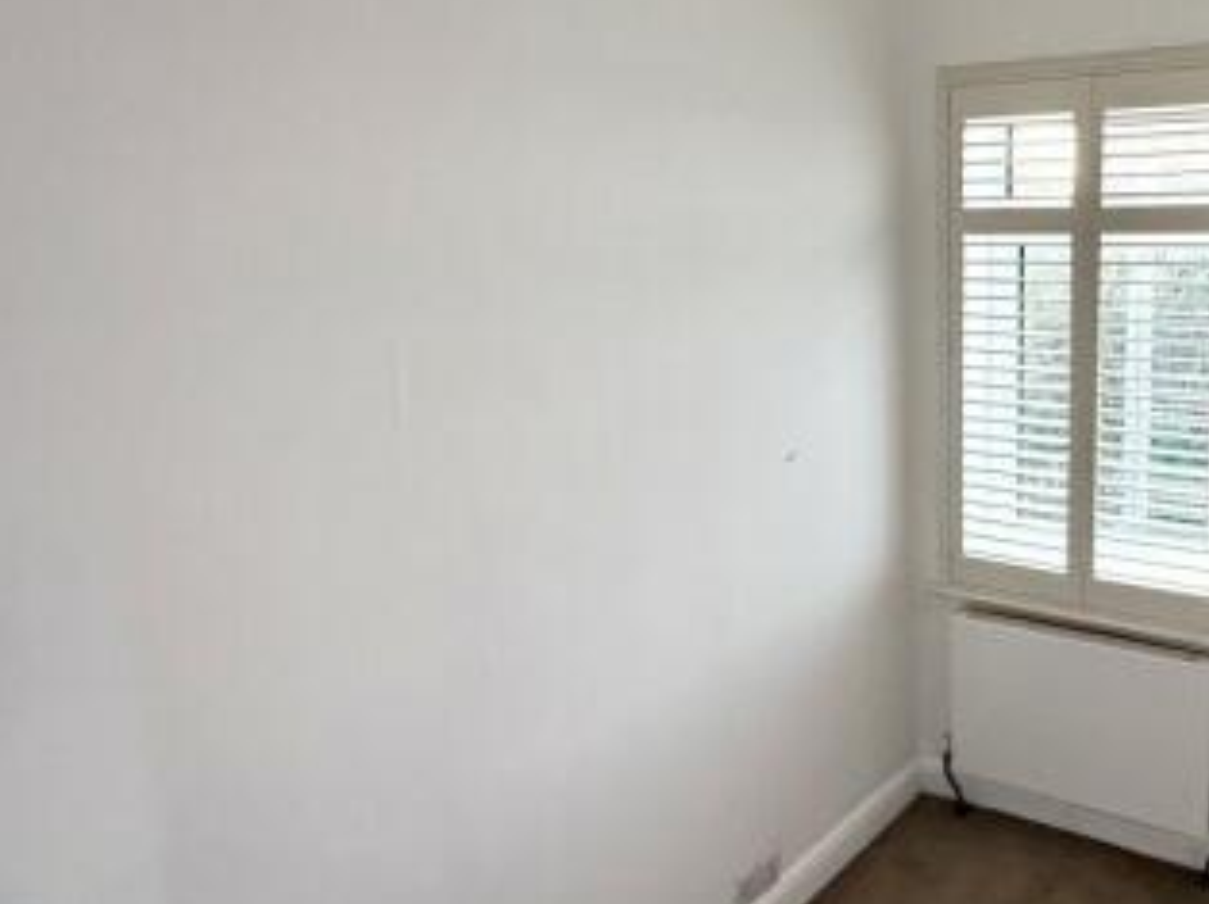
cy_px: 379
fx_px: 907
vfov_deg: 52.8
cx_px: 1042
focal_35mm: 26
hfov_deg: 59.4
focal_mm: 2.22
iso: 320
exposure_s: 1/100
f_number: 2.2
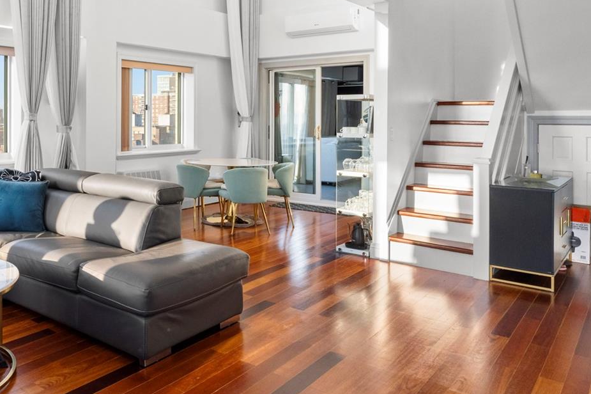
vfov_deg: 41.3
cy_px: 110
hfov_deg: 56.2
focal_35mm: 31
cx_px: 122
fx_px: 509
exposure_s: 1/160
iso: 800
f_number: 9
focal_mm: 14
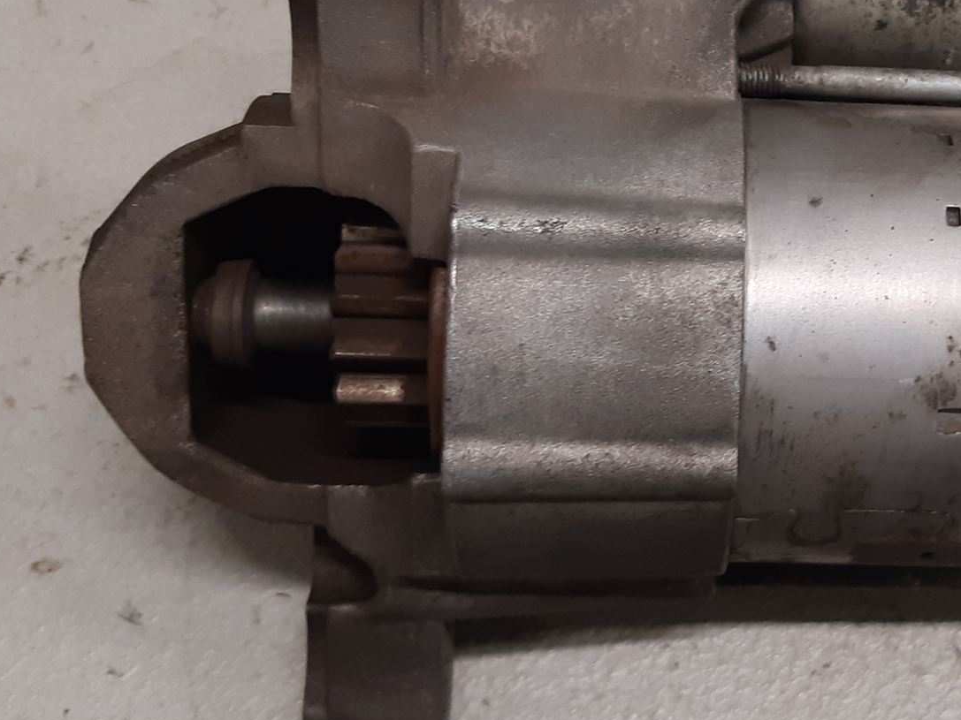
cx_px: 809
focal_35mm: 49
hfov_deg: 37.1
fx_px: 1360
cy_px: 265
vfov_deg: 29.5
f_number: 1.7
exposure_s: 1/50
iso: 125
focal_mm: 3.93
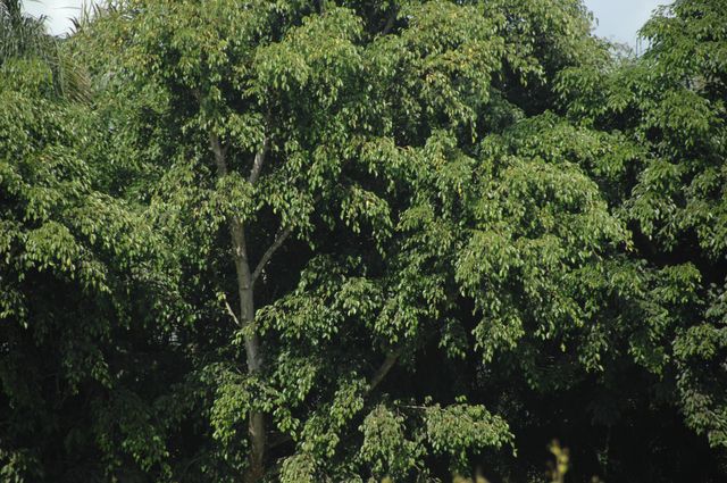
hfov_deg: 6.9
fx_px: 6051
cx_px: 364
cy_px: 242
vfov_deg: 4.6
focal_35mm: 300
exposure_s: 1/500
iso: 200
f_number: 5.6
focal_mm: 200
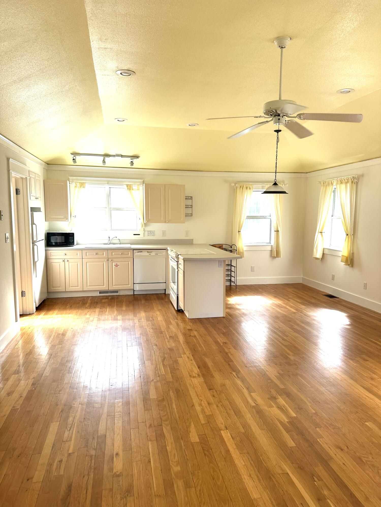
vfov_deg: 71.6
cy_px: 254
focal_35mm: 24
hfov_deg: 56.8
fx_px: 352
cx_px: 190
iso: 64
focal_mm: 6.86
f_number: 1.78
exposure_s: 1/142
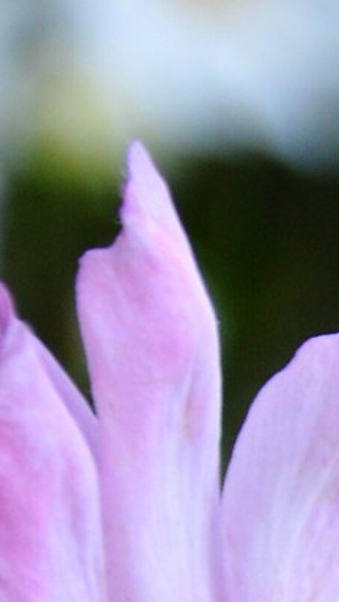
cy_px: 911
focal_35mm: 470
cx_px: 930
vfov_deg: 4.6
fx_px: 7500
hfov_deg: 2.6
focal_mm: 52
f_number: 5.6
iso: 400
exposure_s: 1/125
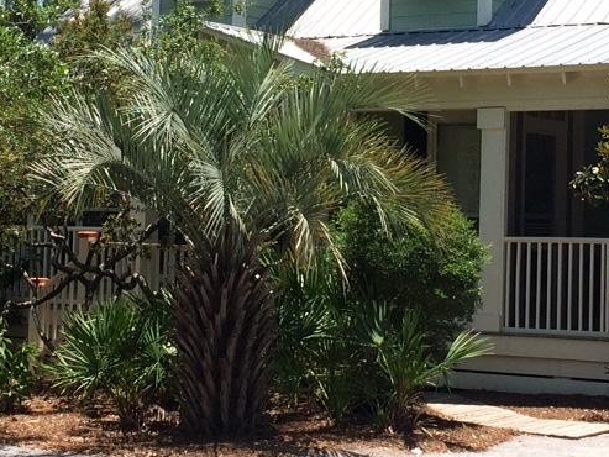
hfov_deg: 20.4
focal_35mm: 96
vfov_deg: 15.3
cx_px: 348
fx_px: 1689
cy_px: 106
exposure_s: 1/1786
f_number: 2.2
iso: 32
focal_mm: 4.15
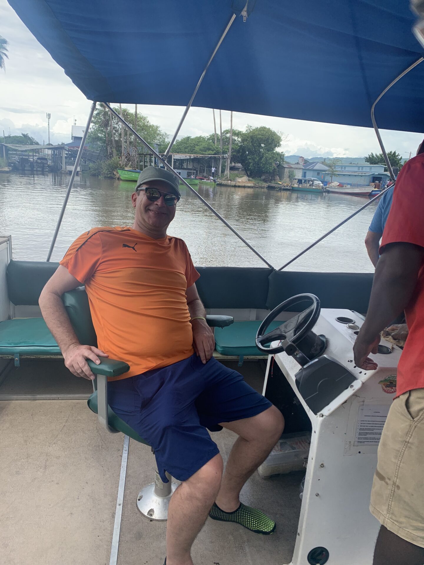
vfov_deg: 67.3
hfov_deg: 53.1
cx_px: 212
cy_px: 282
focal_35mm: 26
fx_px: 425
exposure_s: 1/894
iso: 25
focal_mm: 4.25
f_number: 1.8
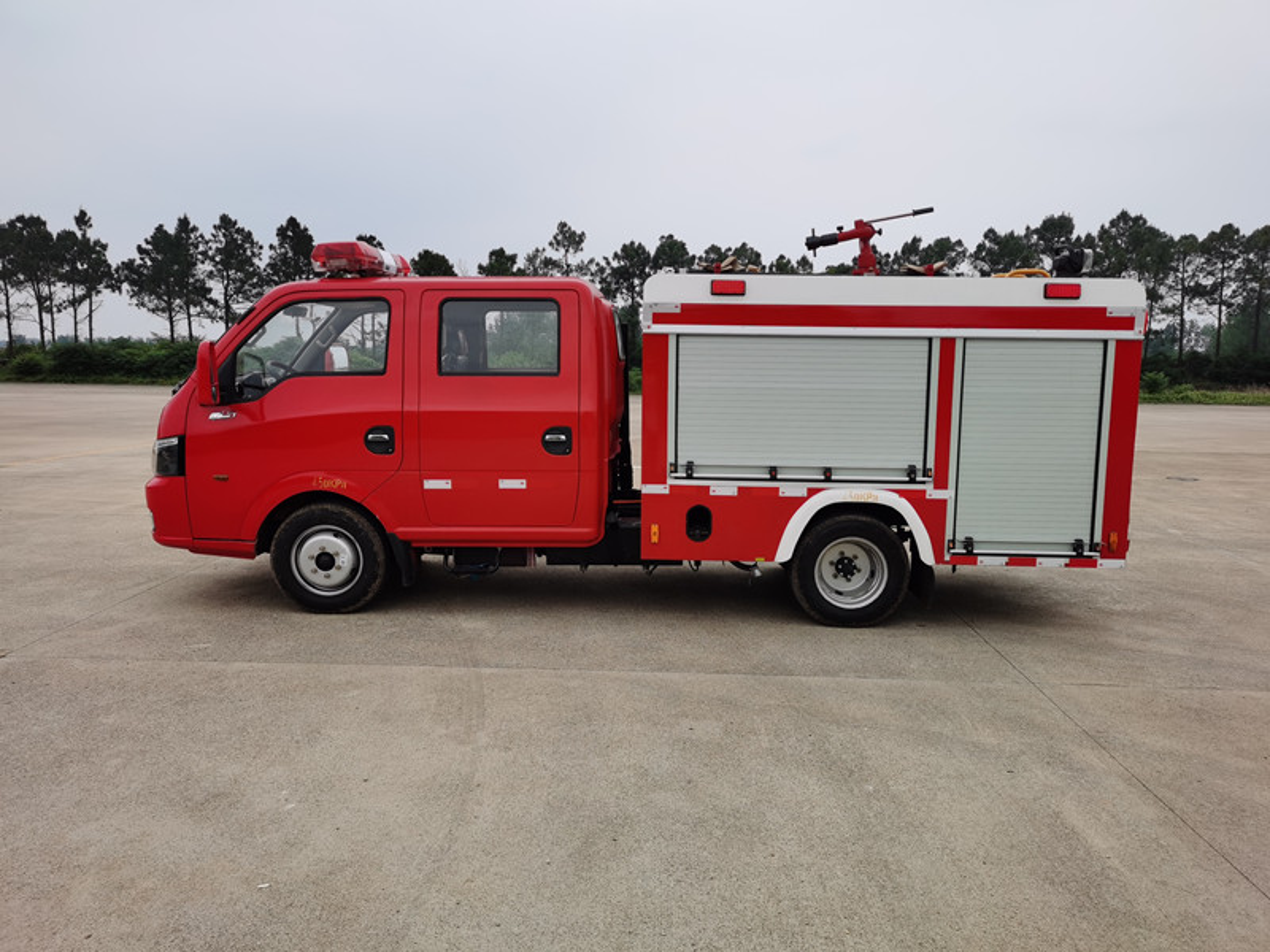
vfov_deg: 51.4
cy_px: 476
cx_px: 635
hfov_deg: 65.3
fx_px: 991
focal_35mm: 27
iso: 50
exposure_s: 1/1422
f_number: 1.8
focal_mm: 5.58
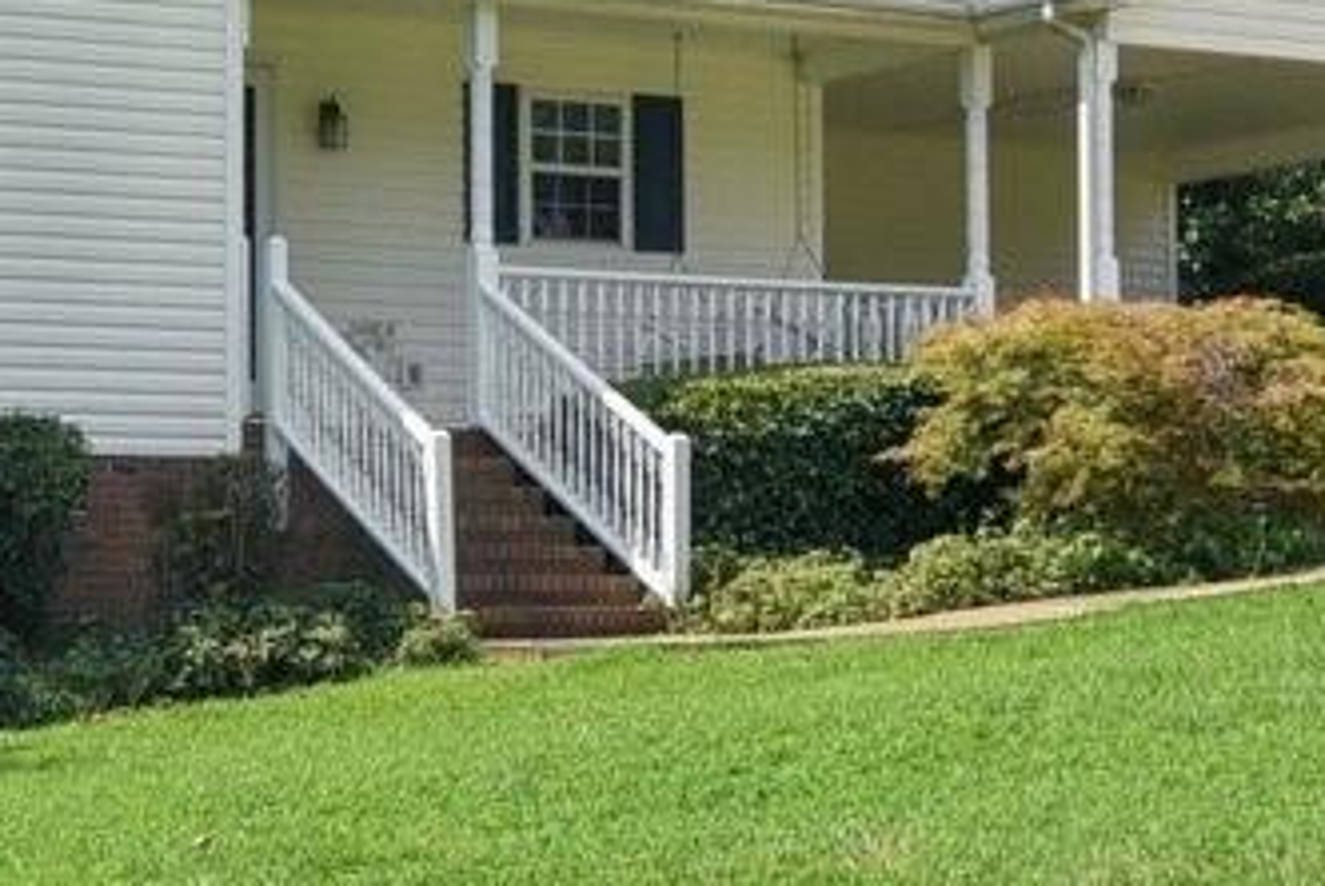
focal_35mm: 111
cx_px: 319
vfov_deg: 12.4
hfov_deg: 18.3
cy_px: 453
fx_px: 4089
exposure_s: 1/400
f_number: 9
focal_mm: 18
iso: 200
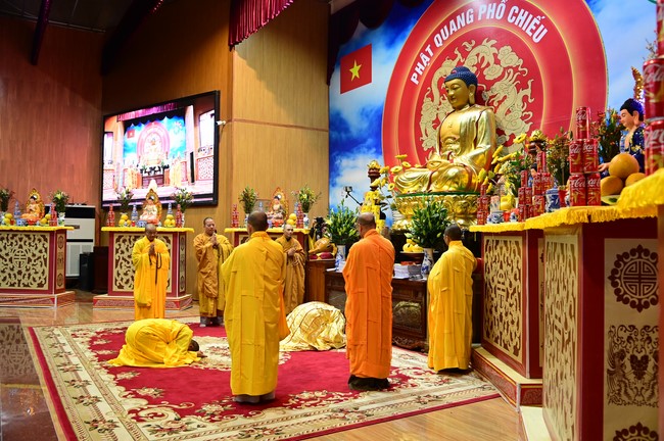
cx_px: 332
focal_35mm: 30
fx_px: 553
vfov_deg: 43.5
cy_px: 220
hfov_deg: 62.0
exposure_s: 1/125
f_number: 5.6
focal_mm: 30
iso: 3200
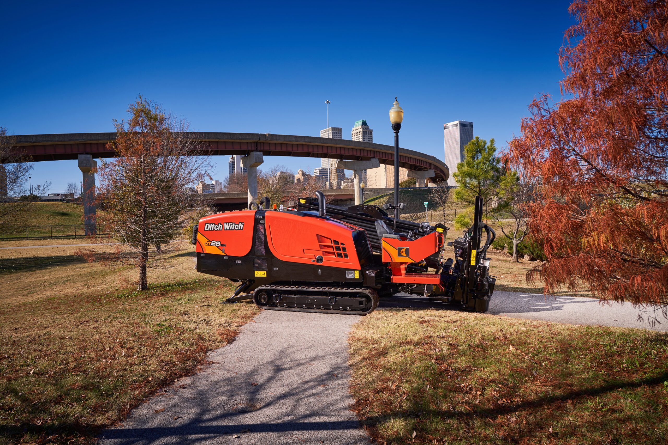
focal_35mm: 25
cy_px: 222
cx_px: 334
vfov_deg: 51.3
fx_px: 464
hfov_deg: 71.5
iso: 50
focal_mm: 25
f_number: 6.3
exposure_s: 1/250
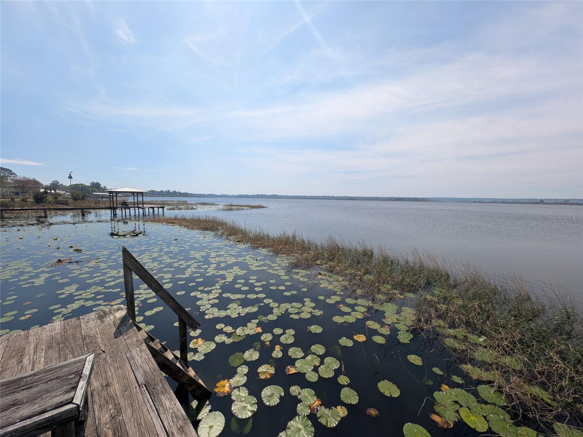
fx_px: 202
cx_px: 292
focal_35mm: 12
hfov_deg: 110.5
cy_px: 218
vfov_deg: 94.5
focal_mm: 2.23
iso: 44
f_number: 1.95
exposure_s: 1/2725
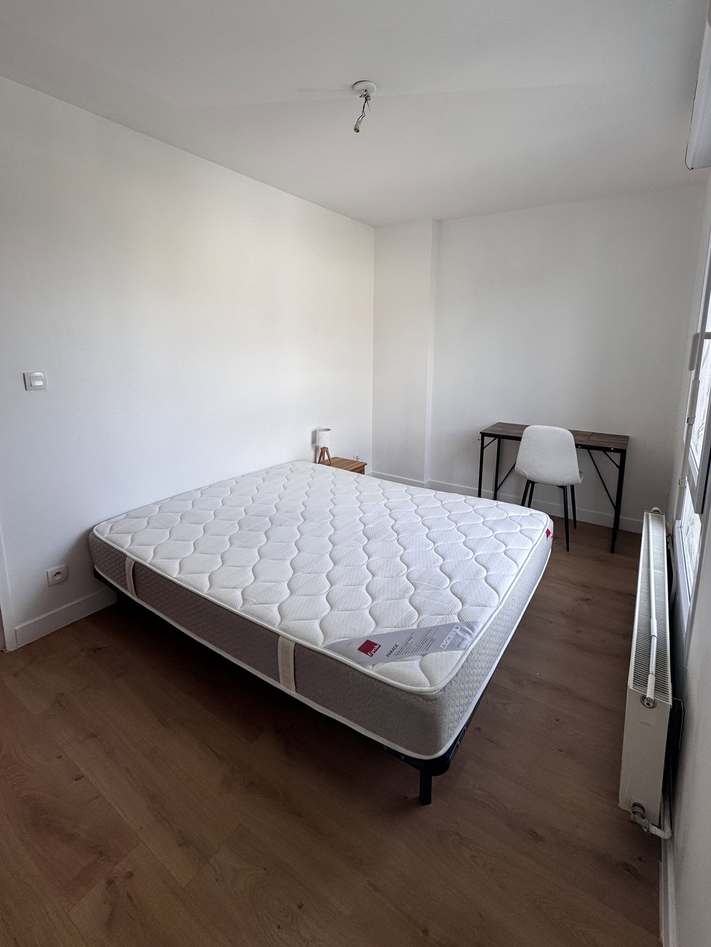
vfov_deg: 94.0
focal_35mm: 16
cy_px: 414
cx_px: 374
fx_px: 438
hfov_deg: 78.1
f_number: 2.2
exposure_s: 1/145
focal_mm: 2.22
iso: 40
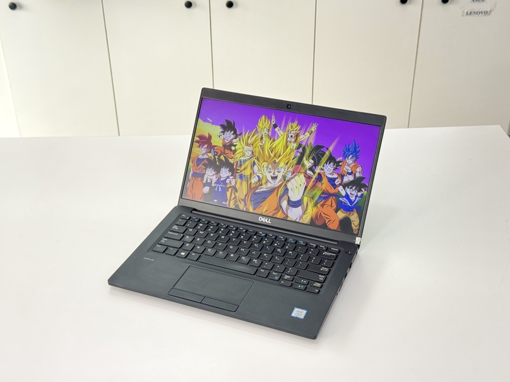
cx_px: 255
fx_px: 707
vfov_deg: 30.3
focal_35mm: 48
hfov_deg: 39.7
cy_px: 191
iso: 100
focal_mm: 6.76
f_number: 1.78
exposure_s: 1/66
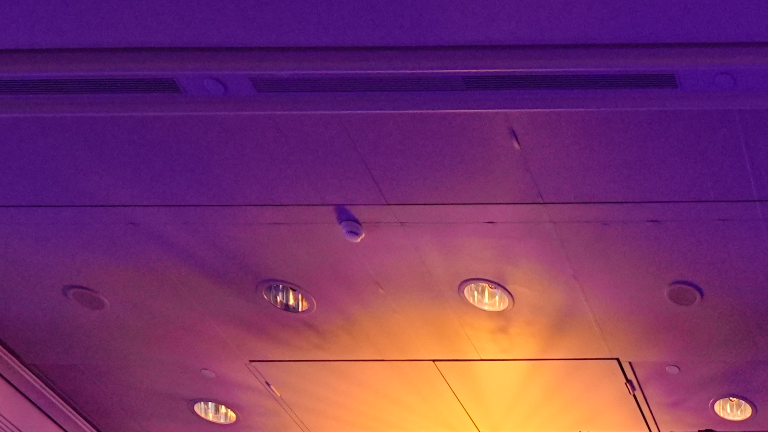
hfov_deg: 26.1
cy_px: 1275
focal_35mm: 68
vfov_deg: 11.3
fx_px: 1385
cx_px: 1016
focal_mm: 12
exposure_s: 1/60
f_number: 2.8
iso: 1000
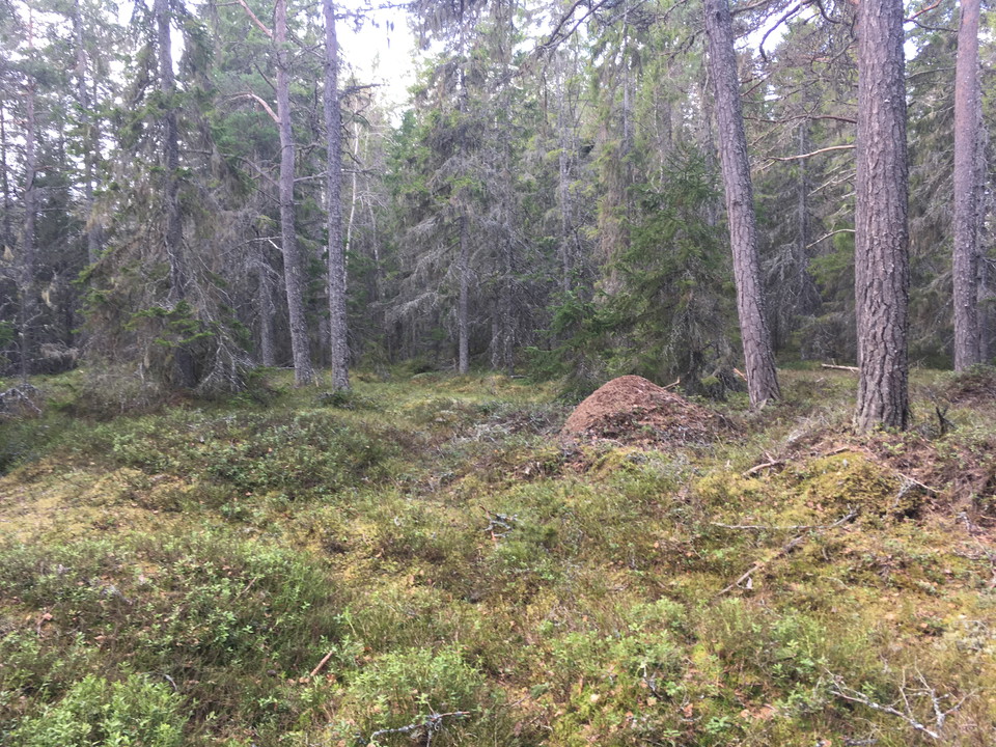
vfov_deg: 48.2
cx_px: 498
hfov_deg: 61.7
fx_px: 834
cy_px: 374
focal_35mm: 29
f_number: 2.2
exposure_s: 1/50
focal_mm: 4.15
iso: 25
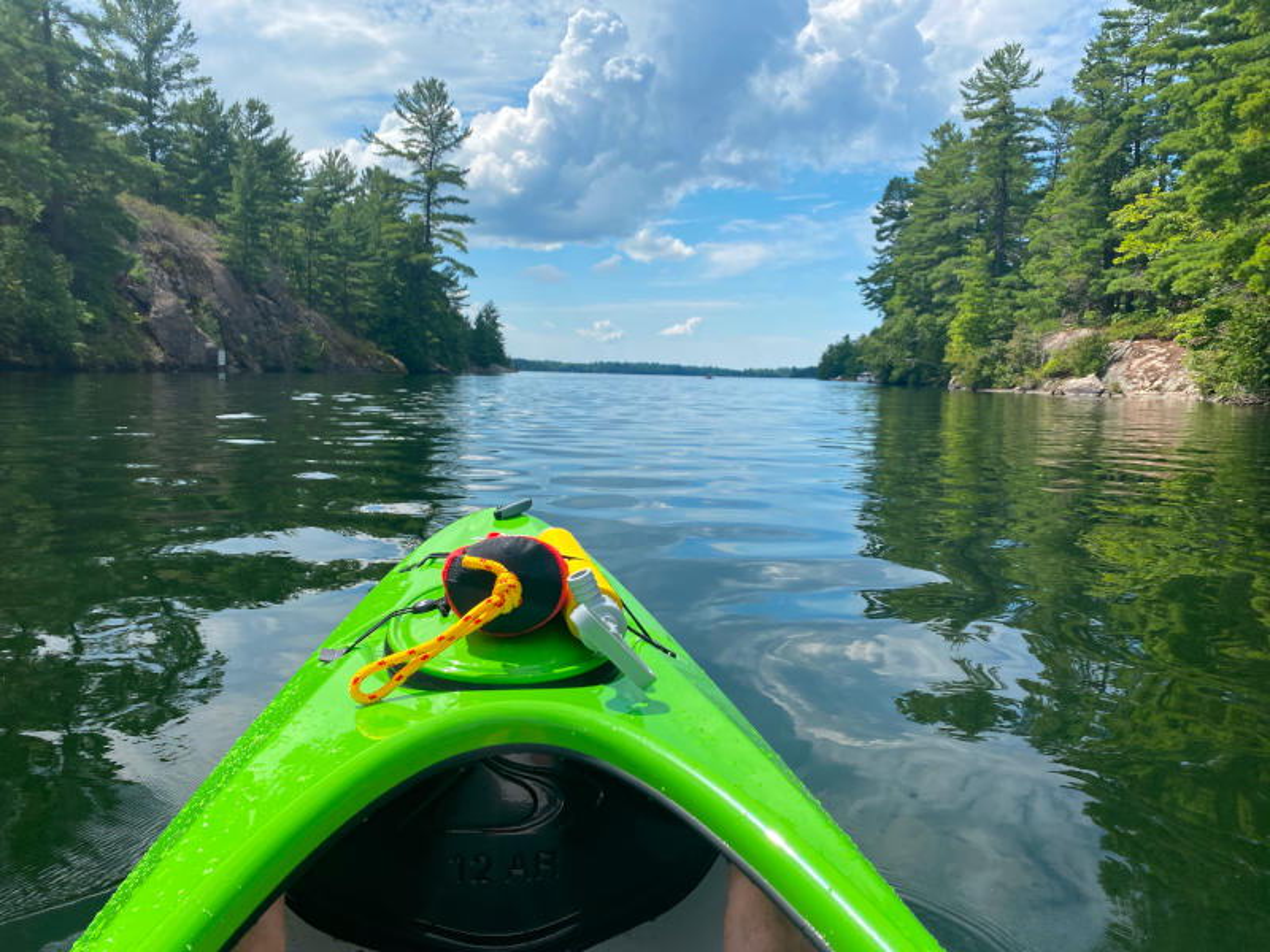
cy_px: 476
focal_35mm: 26
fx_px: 954
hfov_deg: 67.3
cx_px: 635
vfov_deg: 53.1
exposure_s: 1/3984
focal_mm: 4.25
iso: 32
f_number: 1.8
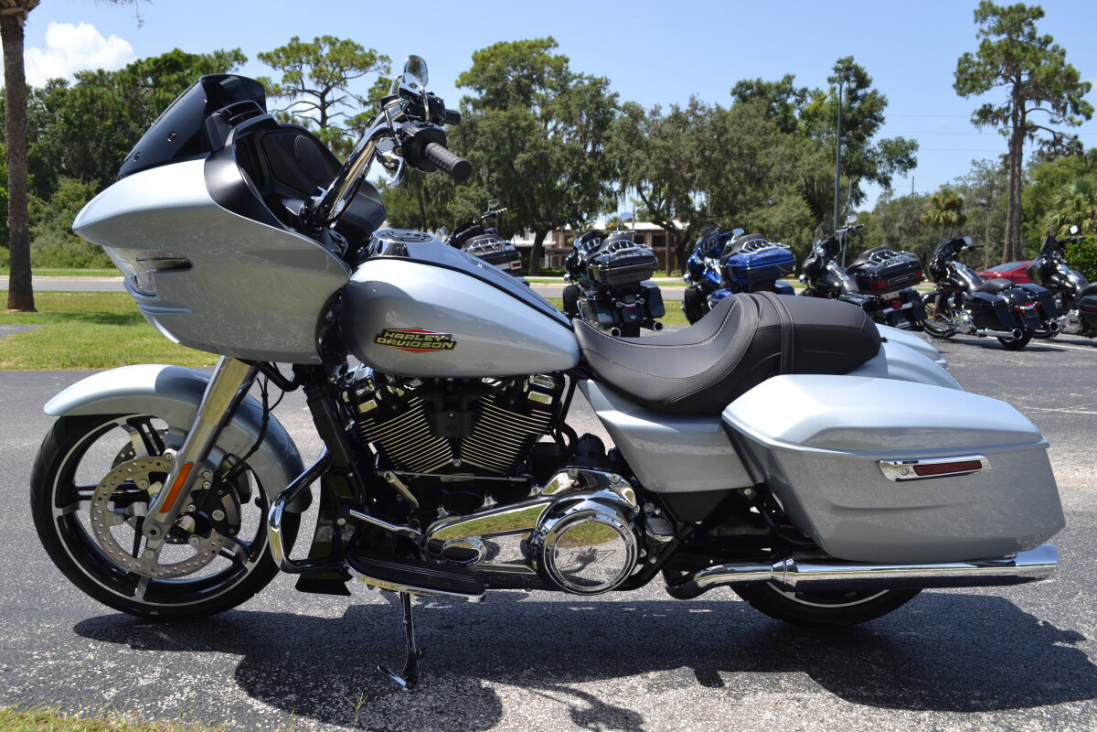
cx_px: 548
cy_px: 366
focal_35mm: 36
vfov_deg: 36.9
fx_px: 1097
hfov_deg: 53.1
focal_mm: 24
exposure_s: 1/200
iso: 100
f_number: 7.1
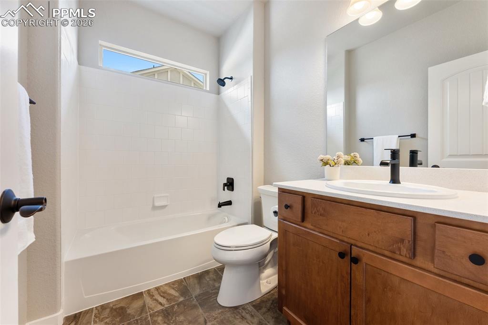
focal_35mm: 14
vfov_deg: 81.2
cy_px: 162
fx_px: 190
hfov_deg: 104.2
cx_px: 244
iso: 100
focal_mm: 14
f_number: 9
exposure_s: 1/6
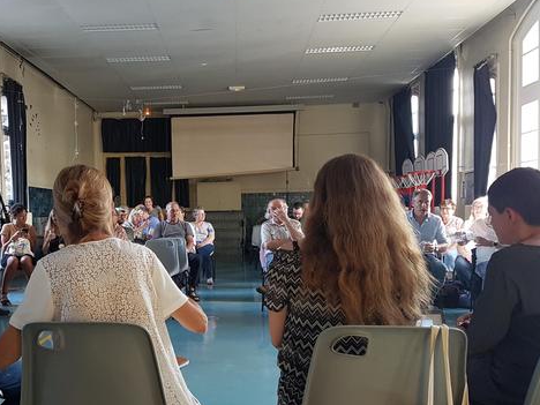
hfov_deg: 49.2
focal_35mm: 37
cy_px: 237
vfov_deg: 38.6
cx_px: 177
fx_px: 577
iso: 125
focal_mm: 4.2
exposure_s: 1/50
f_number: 1.7
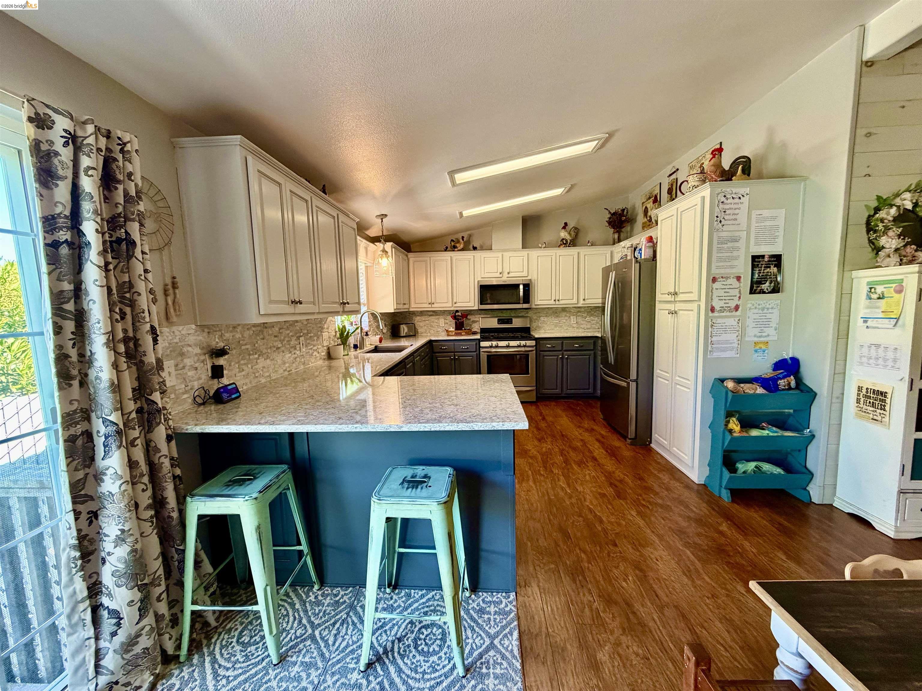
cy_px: 346
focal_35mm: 14
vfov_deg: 85.7
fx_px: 373
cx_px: 461
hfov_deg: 102.1
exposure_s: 1/60
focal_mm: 2.22
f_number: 2.2
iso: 320
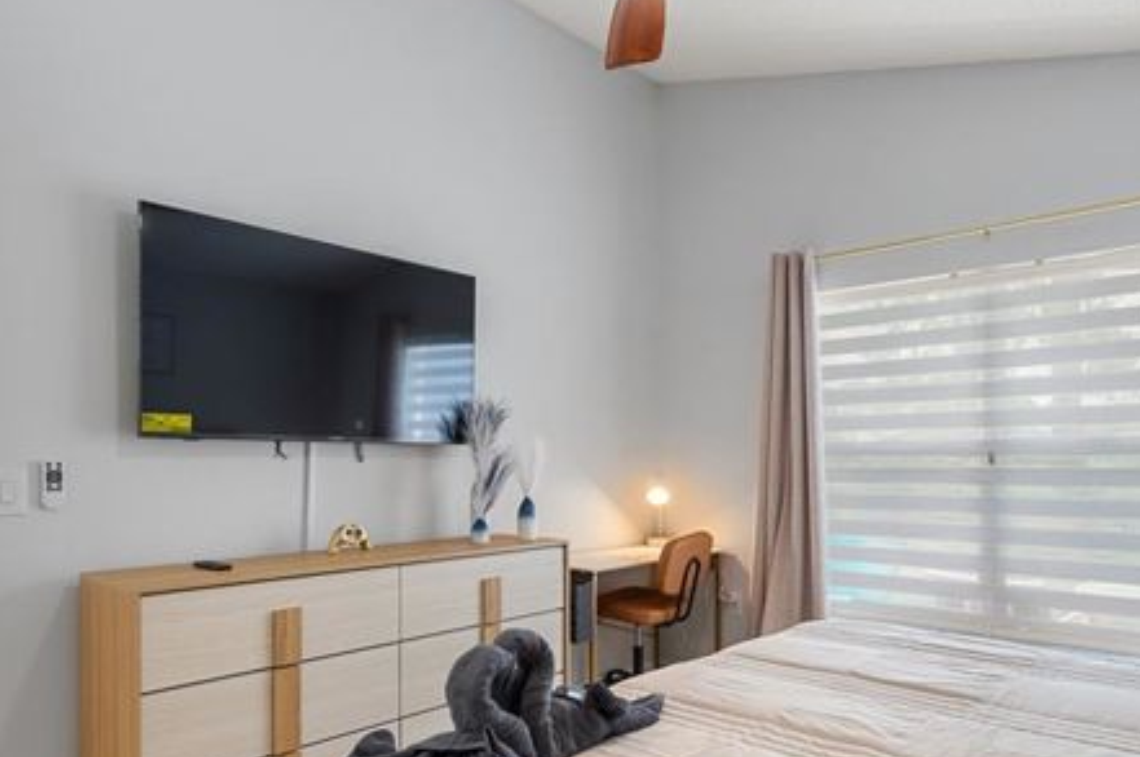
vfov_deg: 52.7
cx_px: 660
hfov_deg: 73.3
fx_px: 759
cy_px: 448
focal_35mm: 24
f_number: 4.5
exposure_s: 1/6
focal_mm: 10
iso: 400
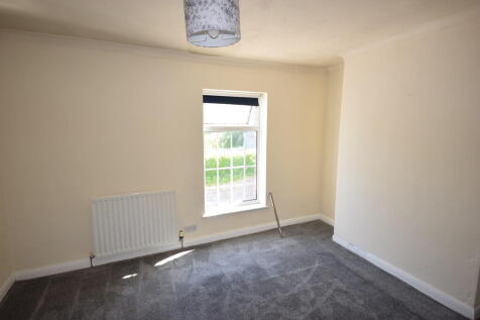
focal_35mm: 18
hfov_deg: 90.0
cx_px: 240
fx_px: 240
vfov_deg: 67.3
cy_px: 160
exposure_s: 1/125
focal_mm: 12
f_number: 5.6
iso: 640
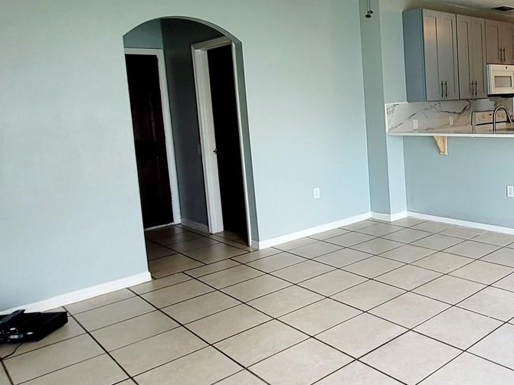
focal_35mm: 31
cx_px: 452
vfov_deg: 45.0
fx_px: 460
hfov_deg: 52.2
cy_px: 142
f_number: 2.2
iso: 64
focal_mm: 1.74
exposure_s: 1/60.2
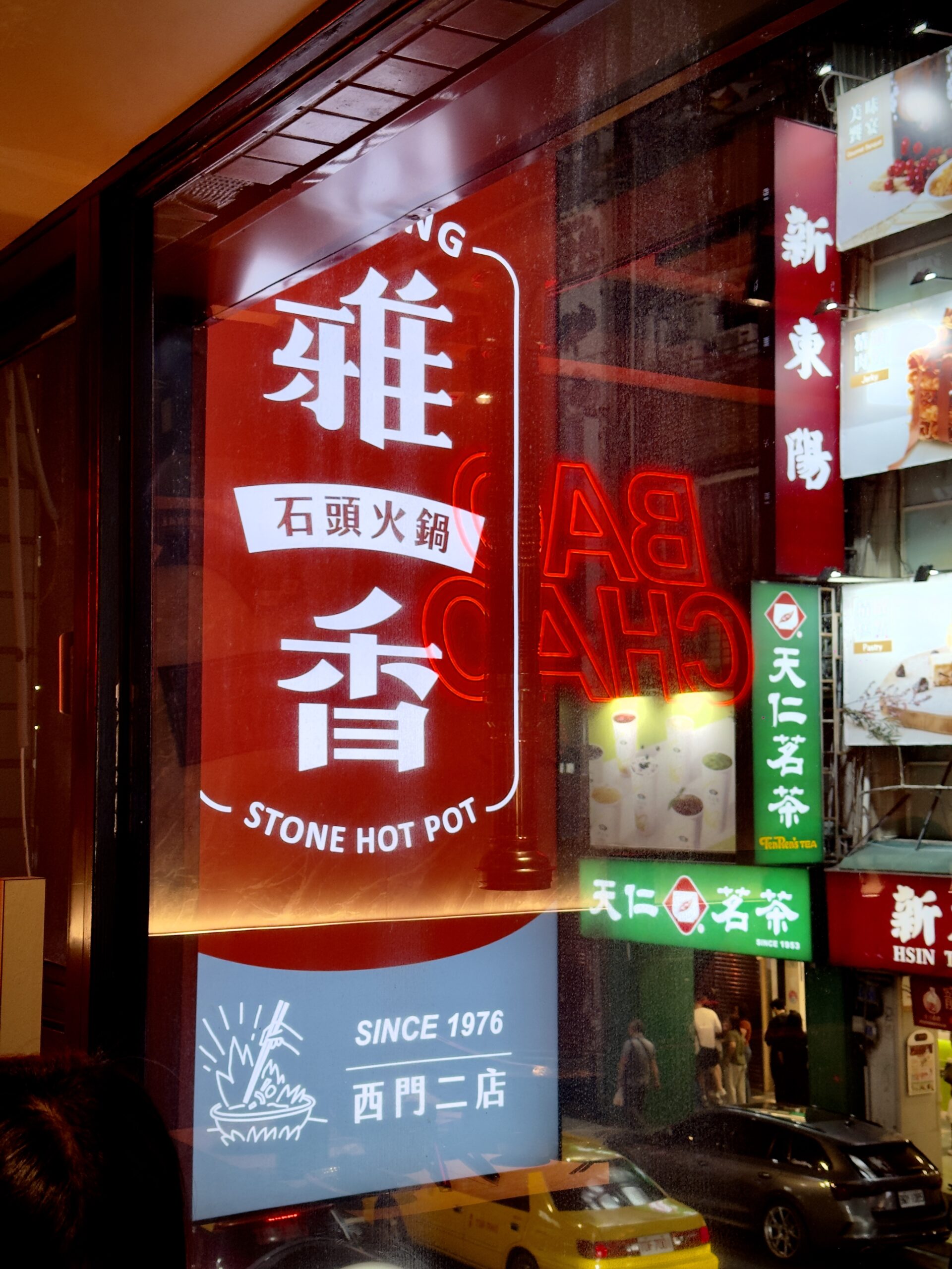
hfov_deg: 30.3
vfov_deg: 39.7
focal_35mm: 48
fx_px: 1760
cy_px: 634
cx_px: 476
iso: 80
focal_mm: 6.76
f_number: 1.78
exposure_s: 1/60
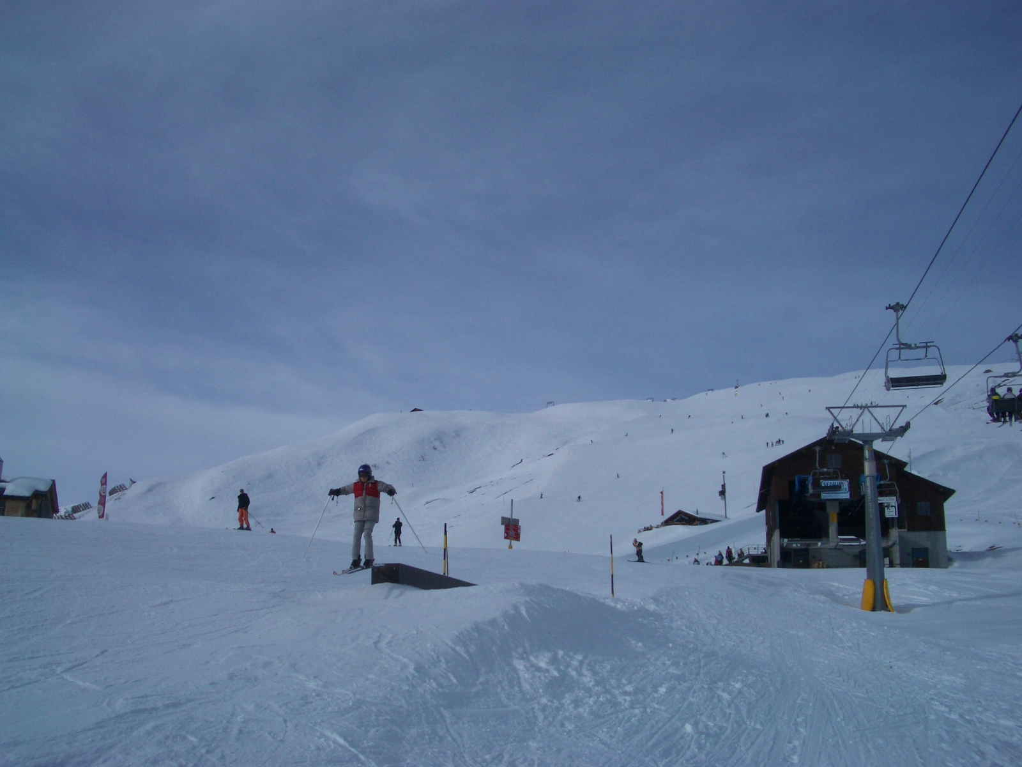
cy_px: 384
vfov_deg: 40.7
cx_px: 511
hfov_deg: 52.6
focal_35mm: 35
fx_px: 1033
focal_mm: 5.8
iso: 50
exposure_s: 1/2000
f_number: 4.3
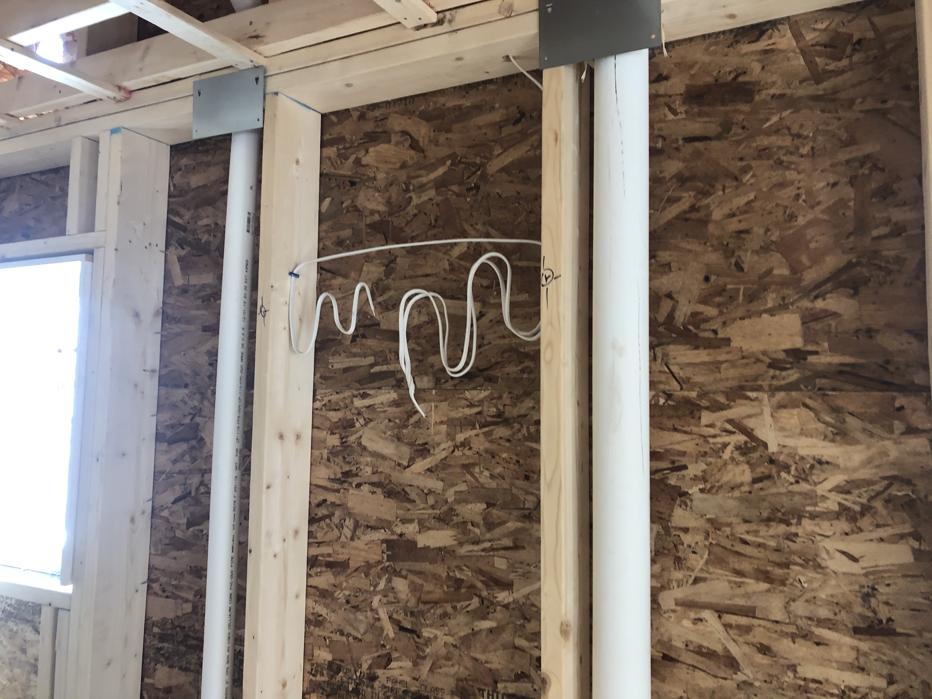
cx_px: 466
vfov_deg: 49.7
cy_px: 350
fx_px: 754
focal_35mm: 28
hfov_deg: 63.4
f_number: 1.8
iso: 40
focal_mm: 3.99
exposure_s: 1/20
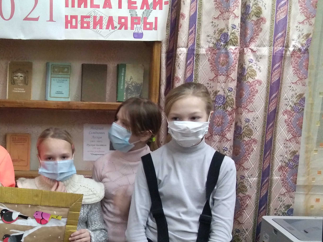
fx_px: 411
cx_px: 92
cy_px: 180
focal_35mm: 44
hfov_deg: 42.0
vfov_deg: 32.3
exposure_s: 1/20
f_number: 2.2
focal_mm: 3.46
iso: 660
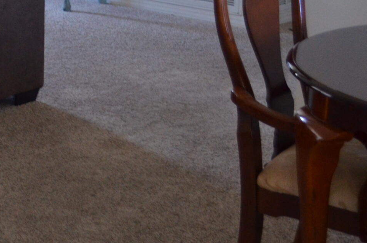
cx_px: -173
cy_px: -58
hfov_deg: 16.6
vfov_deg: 11.8
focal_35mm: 113
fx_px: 1149
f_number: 4
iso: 1000
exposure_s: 1/30
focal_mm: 24
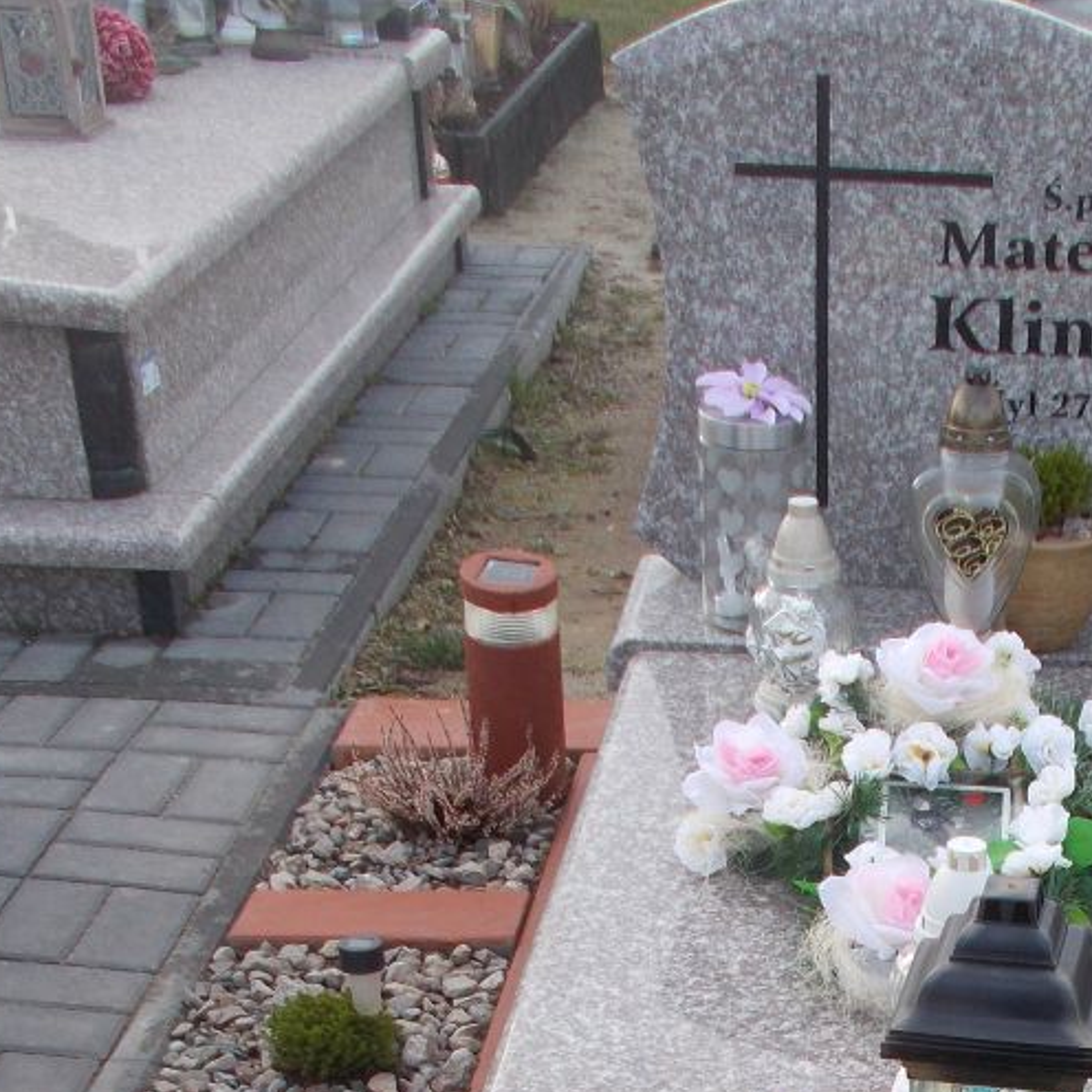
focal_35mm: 73
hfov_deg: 23.0
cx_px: 991
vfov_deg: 21.7
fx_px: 2605
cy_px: 1357
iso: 80
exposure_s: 1/160
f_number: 3.4
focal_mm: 5.3
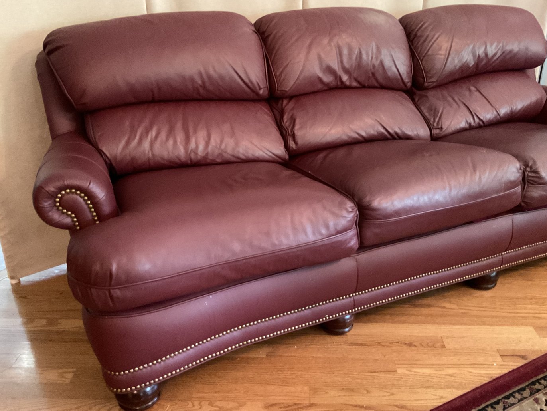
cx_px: 295
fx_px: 506
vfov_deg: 44.2
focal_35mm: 32
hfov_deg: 56.7
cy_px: 215
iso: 500
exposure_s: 1/30
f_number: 1.8
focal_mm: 3
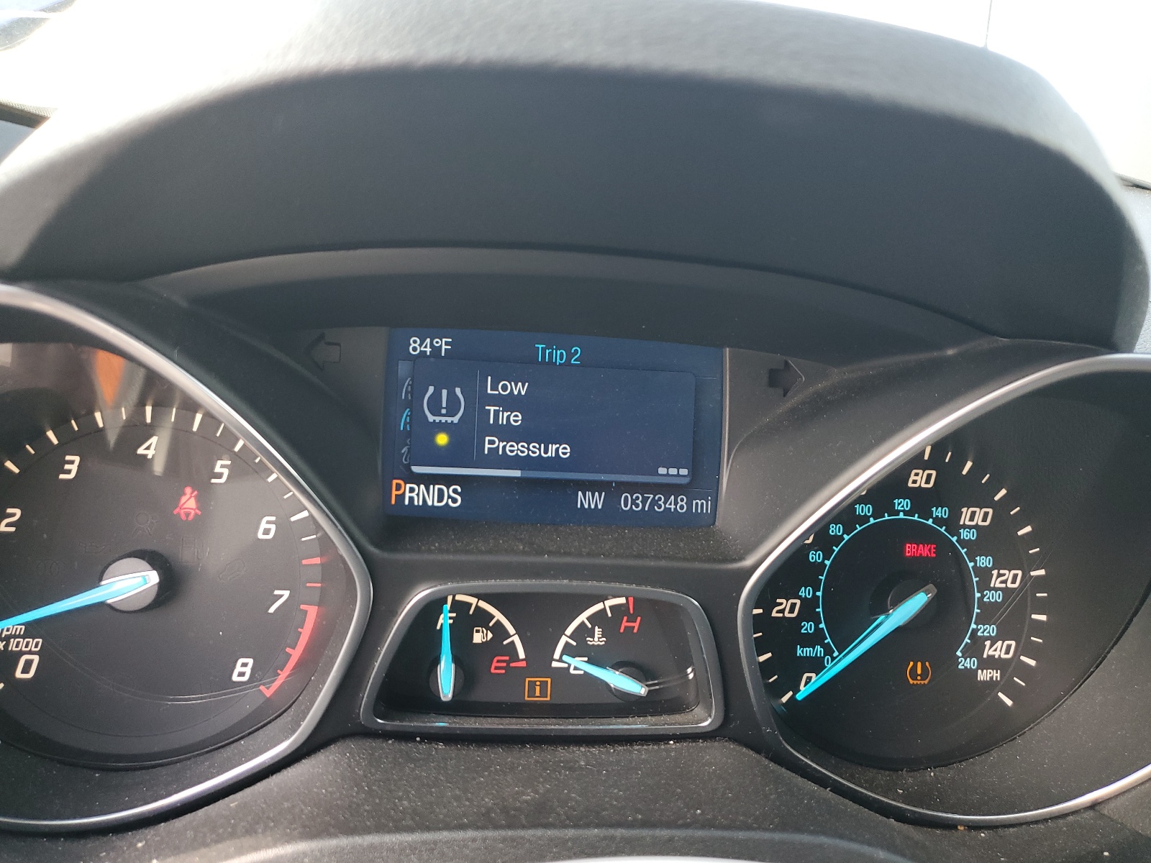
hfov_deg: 67.3
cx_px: 576
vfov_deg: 53.1
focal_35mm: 26
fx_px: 865
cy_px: 432
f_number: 1.5
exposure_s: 1/120
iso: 86
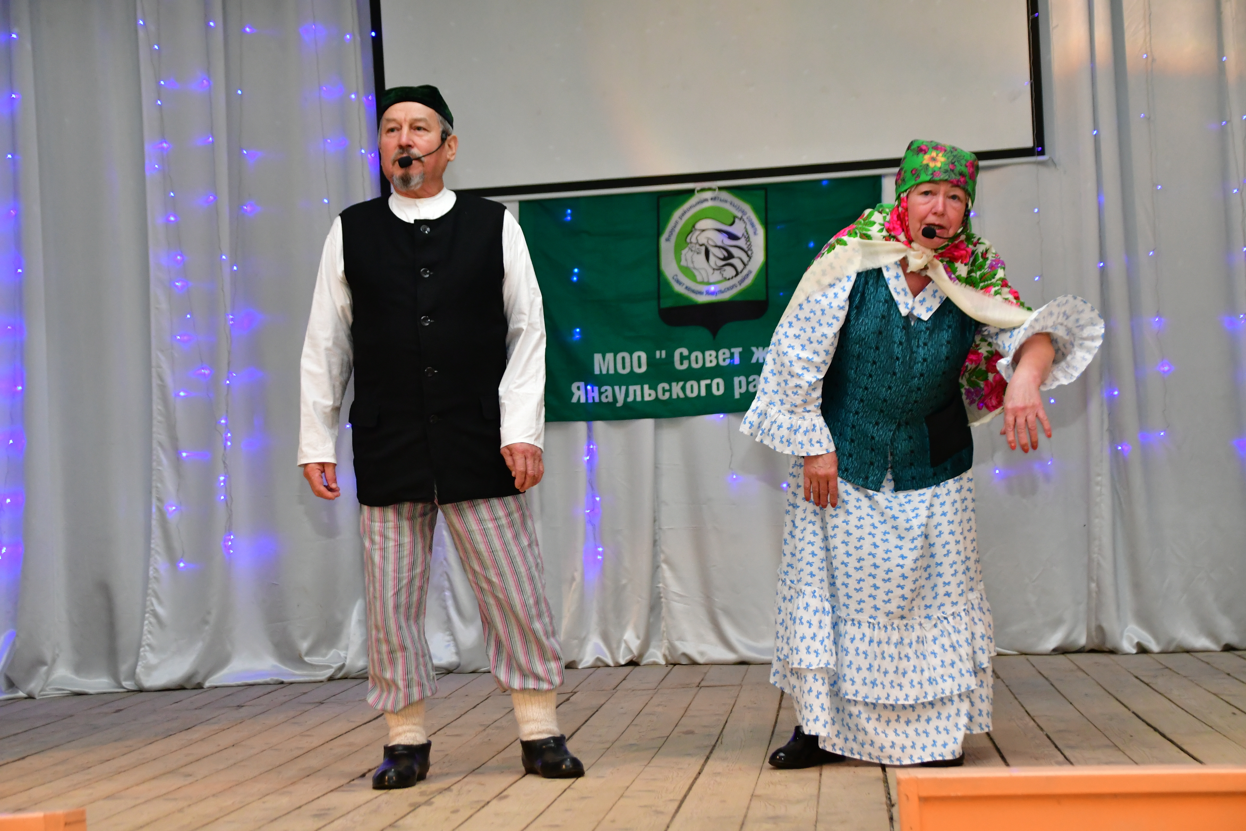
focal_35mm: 72
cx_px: 623
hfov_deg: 28.1
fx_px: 2492
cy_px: 416
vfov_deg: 18.9
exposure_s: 1/200
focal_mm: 48
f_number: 4.8
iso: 1800
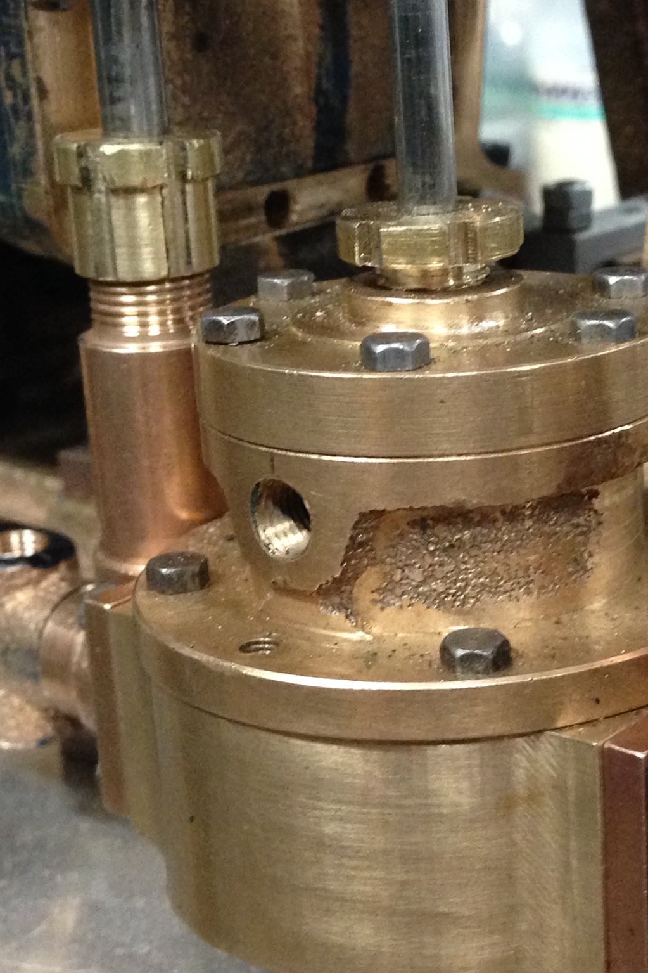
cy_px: 517
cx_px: 561
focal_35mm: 73
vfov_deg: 27.7
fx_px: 1971
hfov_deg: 18.4
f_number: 2.4
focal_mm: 4.12
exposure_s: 1/20
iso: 320
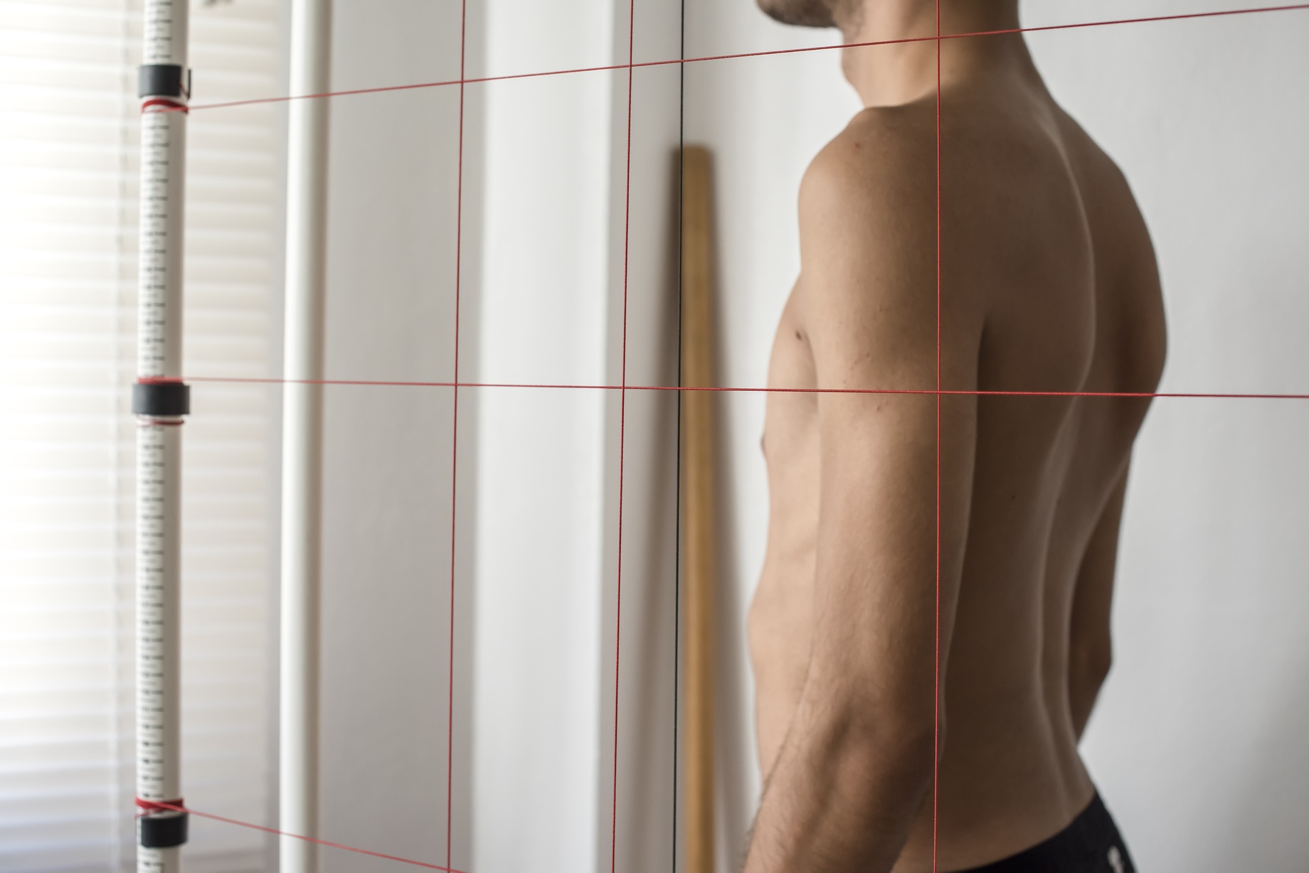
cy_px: 436
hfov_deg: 39.6
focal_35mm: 50
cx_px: 654
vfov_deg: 27.0
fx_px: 1819
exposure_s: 1/125
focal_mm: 50
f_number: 5
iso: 1100
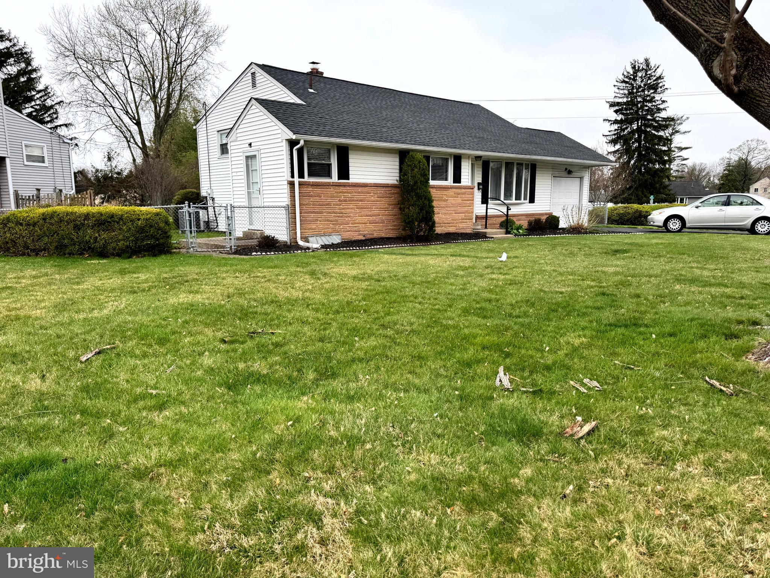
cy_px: 289
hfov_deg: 71.6
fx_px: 534
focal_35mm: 24
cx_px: 385
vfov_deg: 56.8
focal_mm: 6.76
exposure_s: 1/723
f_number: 1.78
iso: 80
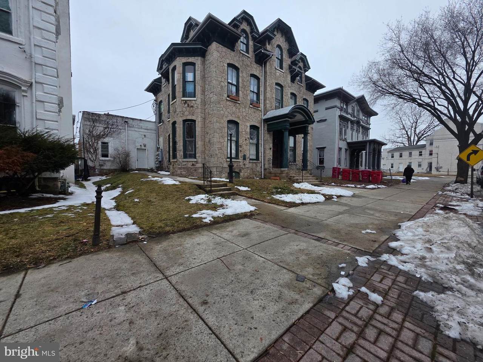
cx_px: 242
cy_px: 181
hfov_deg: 106.2
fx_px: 181
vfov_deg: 89.9
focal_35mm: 13
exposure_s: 1/310
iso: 40
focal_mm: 2.2
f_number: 1.9
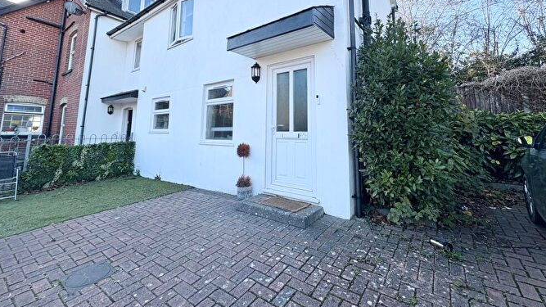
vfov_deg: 65.3
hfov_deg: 99.4
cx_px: 277
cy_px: 102
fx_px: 232
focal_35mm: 16
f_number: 2.2
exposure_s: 1/362
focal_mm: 2.22
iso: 40
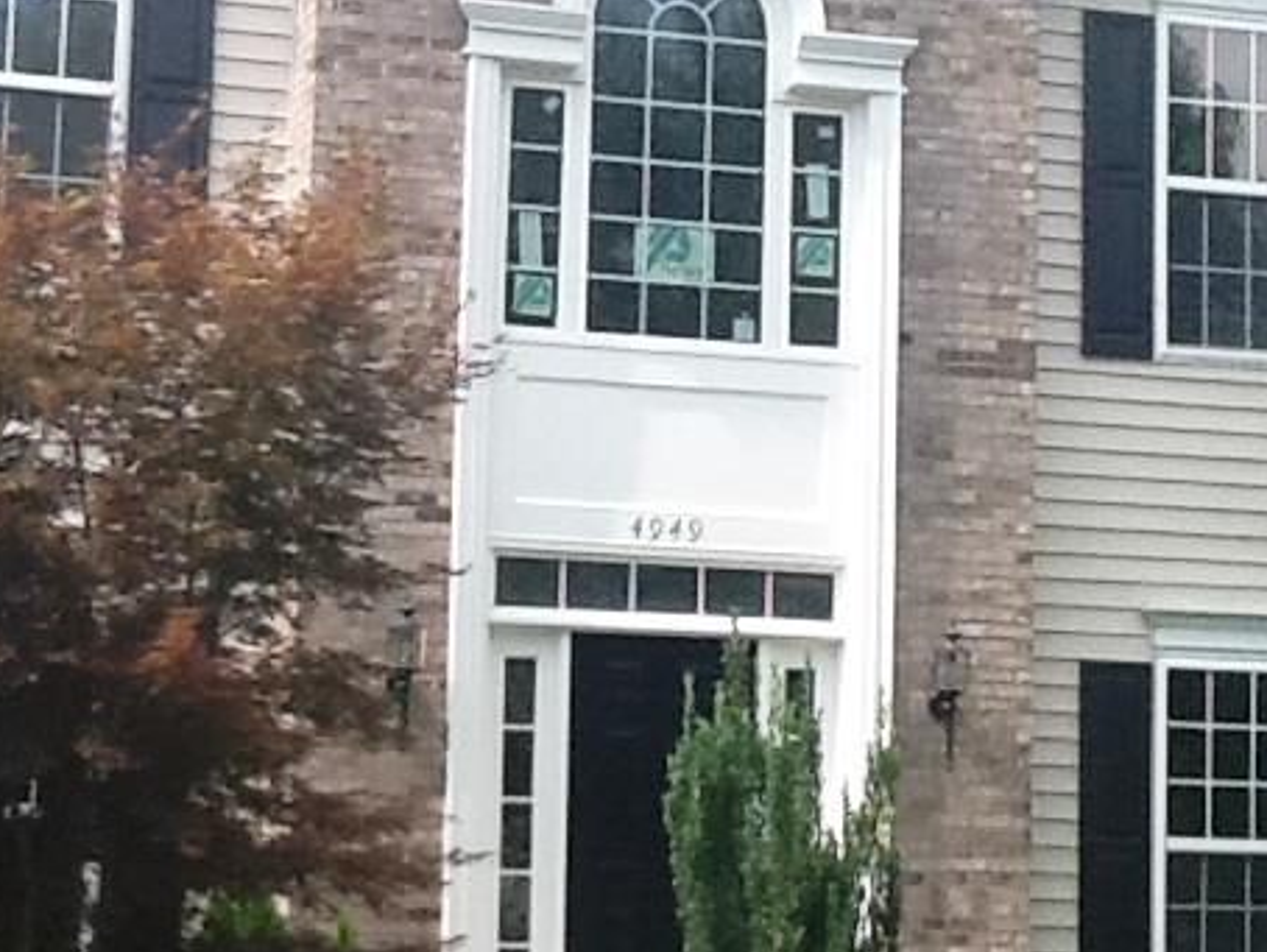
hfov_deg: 21.1
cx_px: 650
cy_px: 550
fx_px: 3406
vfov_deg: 15.9
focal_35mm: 93
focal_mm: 2.03
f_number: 2.4
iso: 40
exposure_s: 1/685
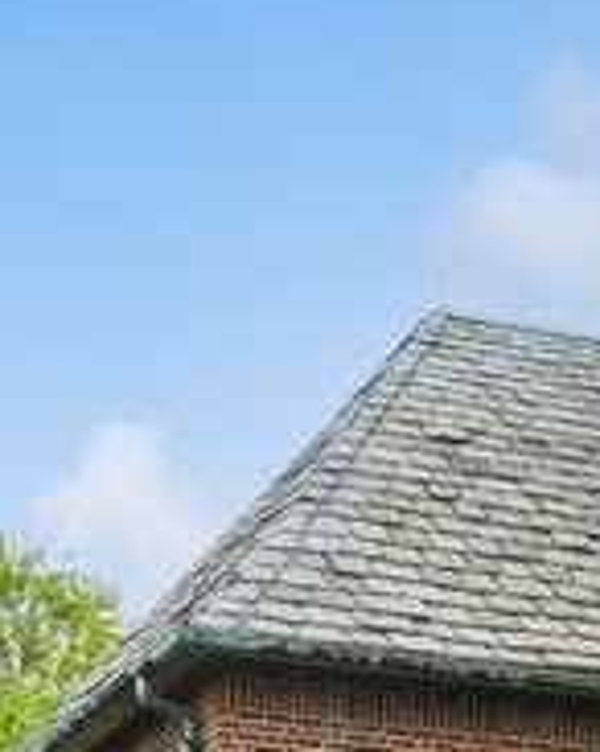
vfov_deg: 11.4
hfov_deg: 9.7
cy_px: 1336
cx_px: 425
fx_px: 3513
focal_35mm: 158
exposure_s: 1/80
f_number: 8
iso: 400
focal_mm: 19
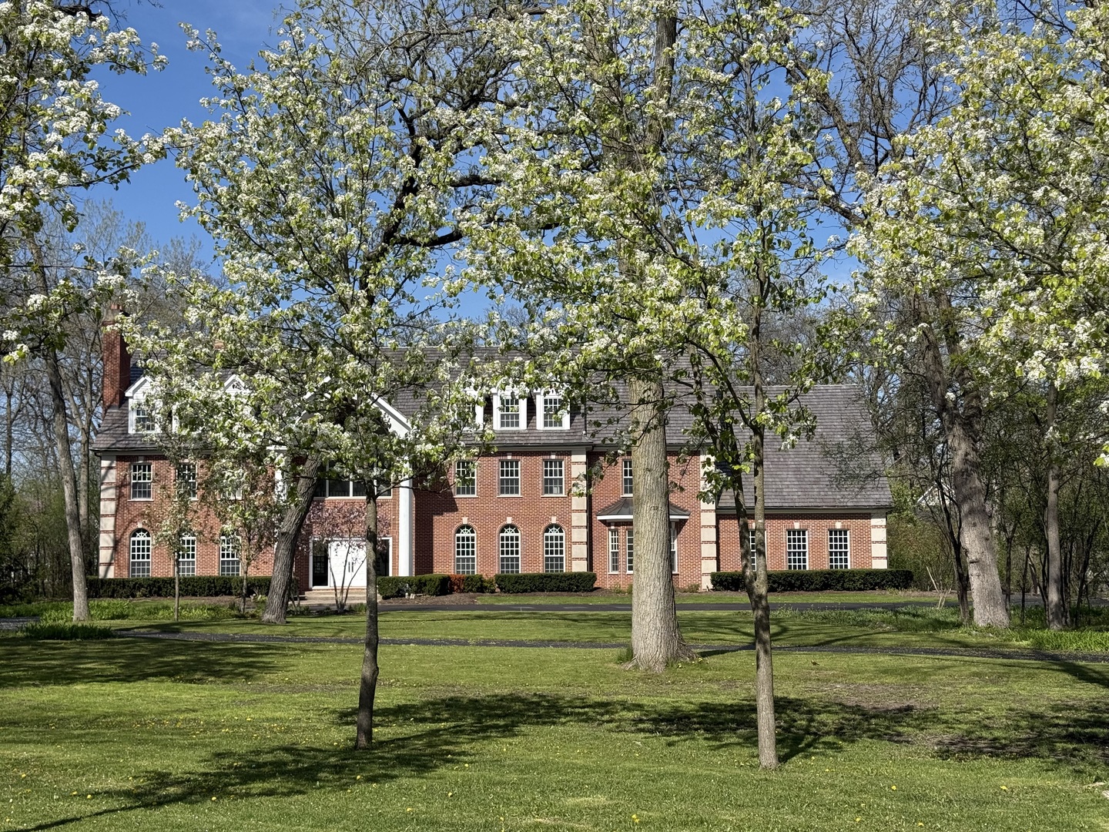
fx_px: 1538
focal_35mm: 48
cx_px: 554
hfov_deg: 39.7
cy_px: 416
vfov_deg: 30.3
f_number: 1.78
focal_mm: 6.76
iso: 64
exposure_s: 1/5208
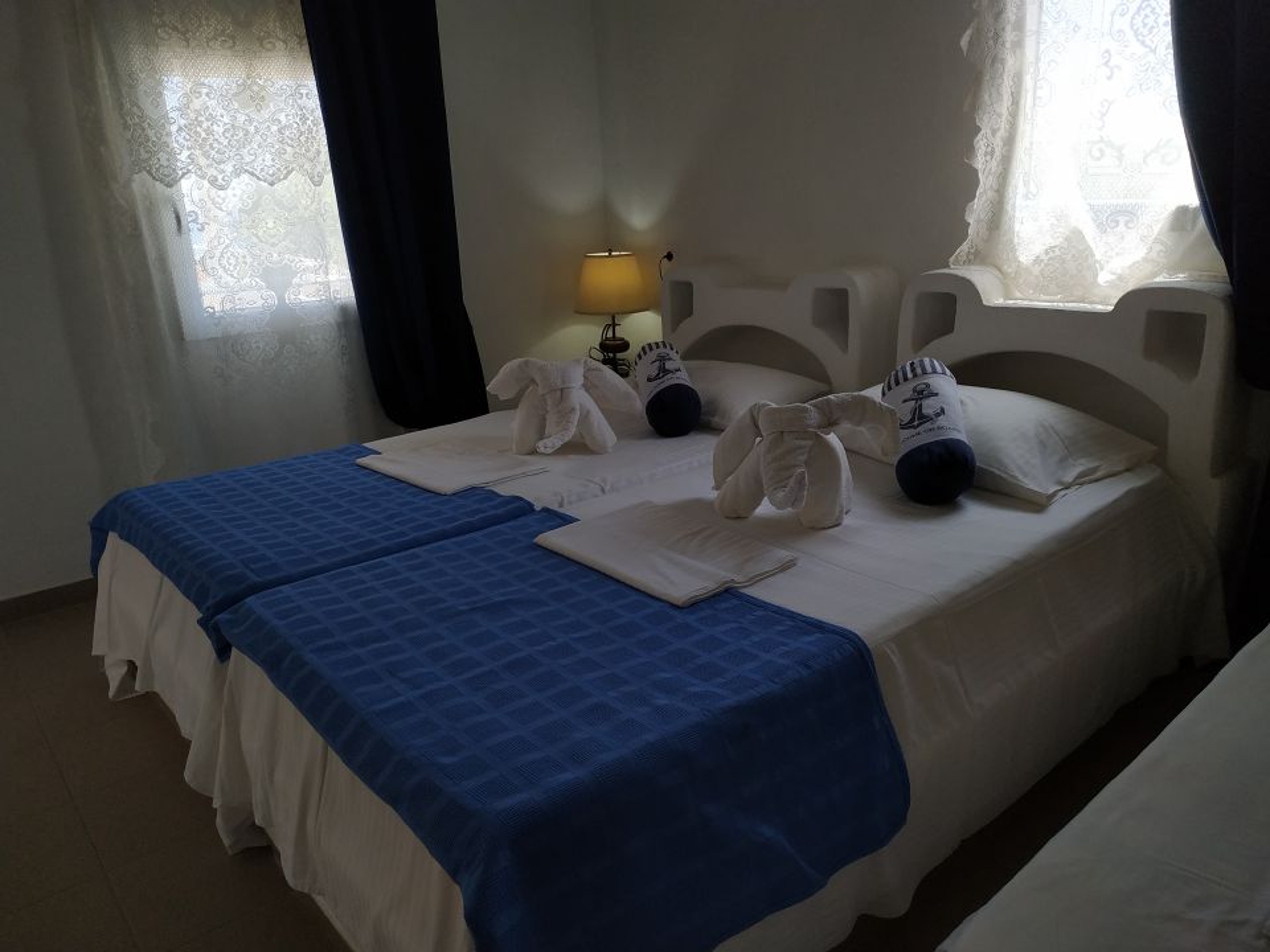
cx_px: 635
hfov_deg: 71.6
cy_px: 476
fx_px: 881
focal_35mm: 24
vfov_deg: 56.8
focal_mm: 3.94
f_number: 1.9
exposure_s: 1/229
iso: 250
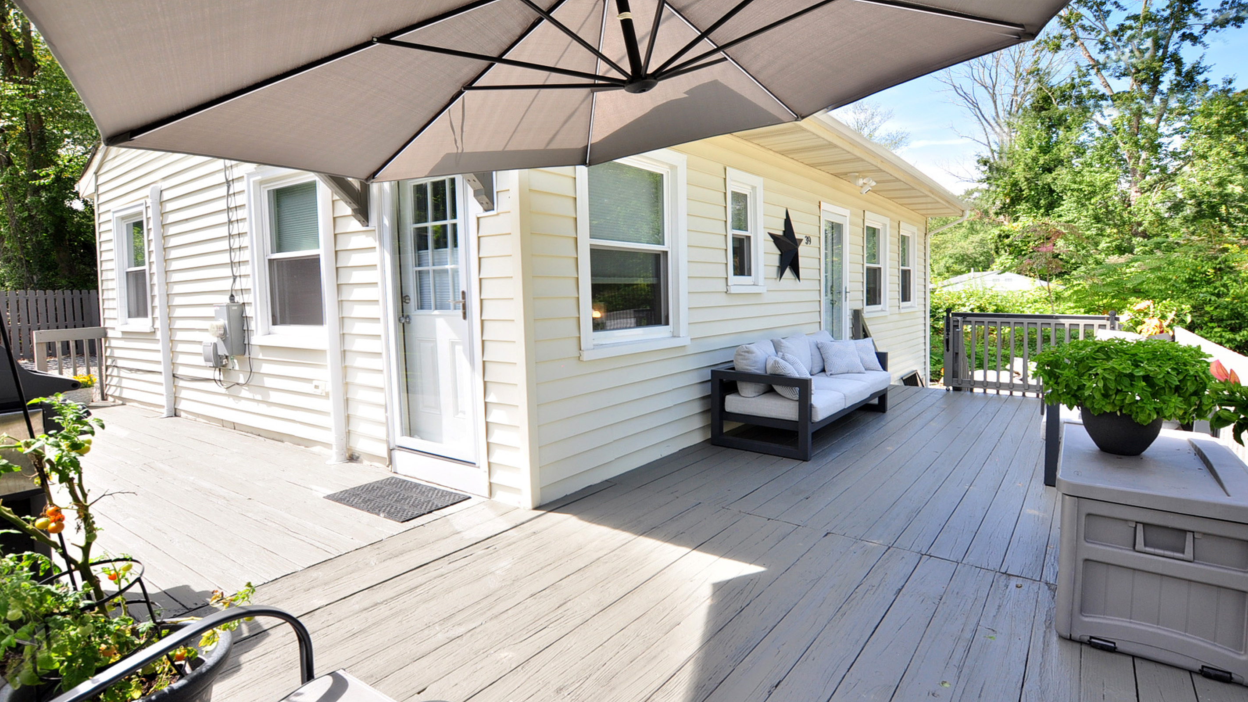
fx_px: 529
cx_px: 633
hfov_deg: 99.4
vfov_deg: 66.8
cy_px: 398
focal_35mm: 16
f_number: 7.1
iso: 200
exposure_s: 1/80
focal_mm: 10
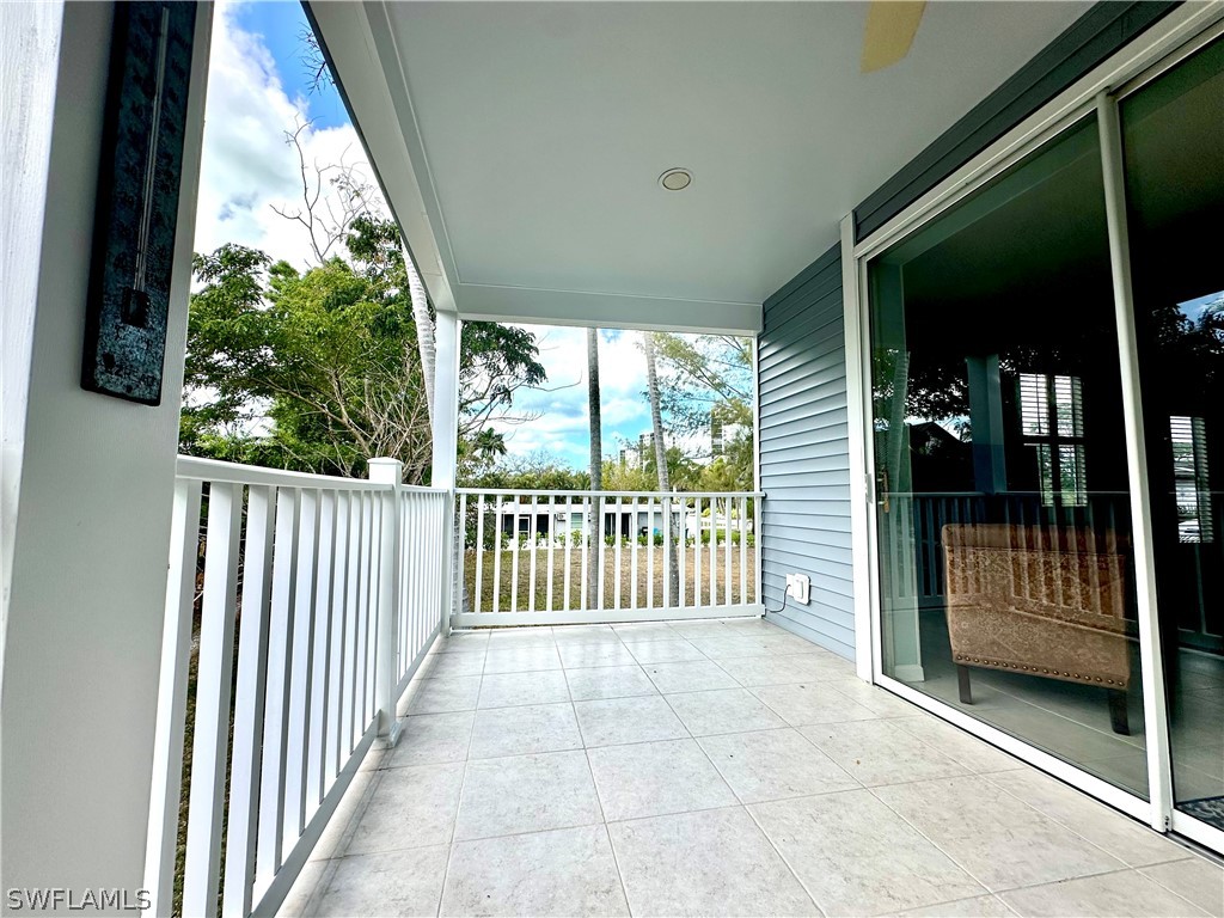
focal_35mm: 14
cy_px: 459
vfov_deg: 85.7
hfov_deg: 102.1
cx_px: 612
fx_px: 495
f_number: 2.2
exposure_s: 1/855
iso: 40
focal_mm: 2.22
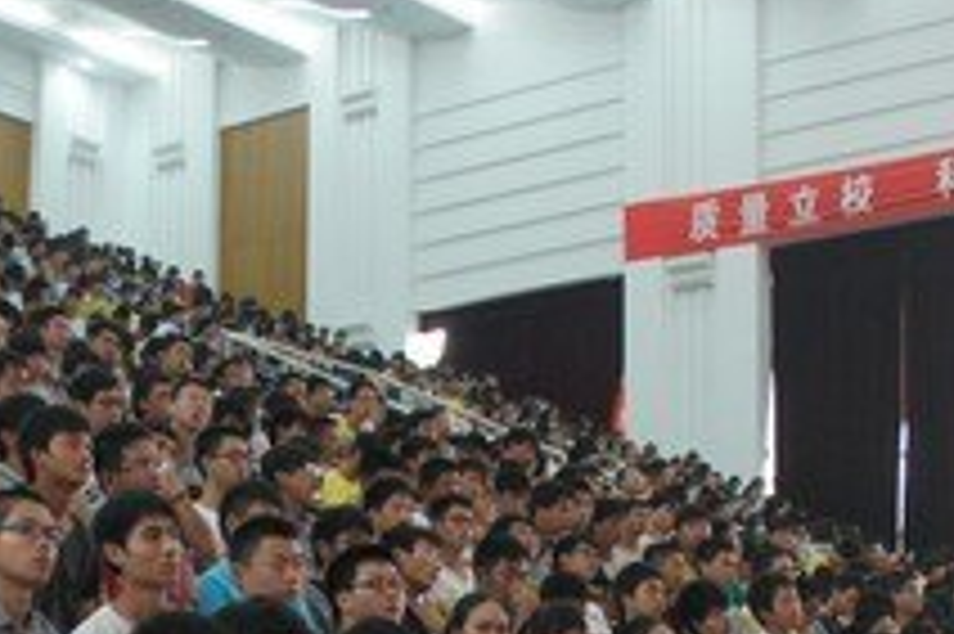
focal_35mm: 85
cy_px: 794
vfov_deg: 15.4
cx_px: 302
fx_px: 2251
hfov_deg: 23.8
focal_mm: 20
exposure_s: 1/30
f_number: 3.5
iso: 1000
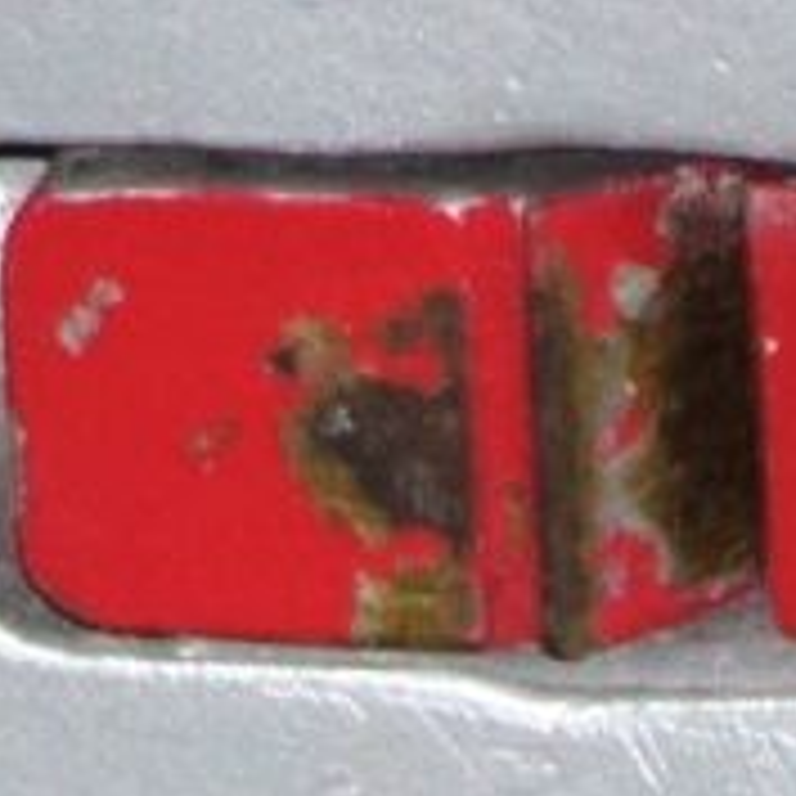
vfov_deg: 0.4
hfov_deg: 0.4
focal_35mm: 4421
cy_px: 2910
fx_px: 115017
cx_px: 780
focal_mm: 300
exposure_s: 1/30
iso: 560
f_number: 5.6
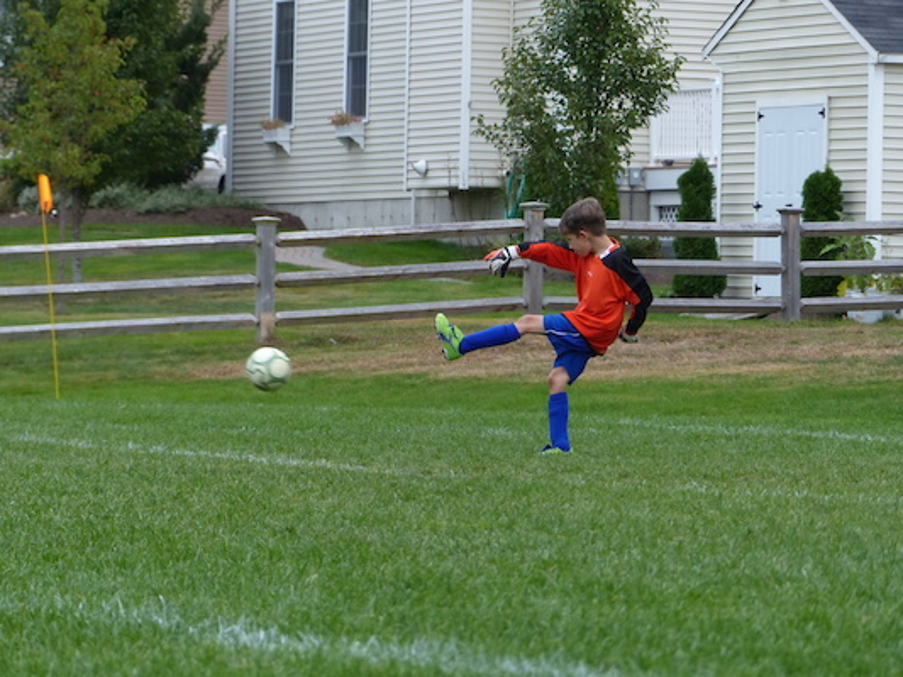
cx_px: 452
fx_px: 5949
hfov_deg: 8.7
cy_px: 338
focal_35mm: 228
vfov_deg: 6.5
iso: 320
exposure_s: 1/500
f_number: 2.8
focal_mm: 41.1
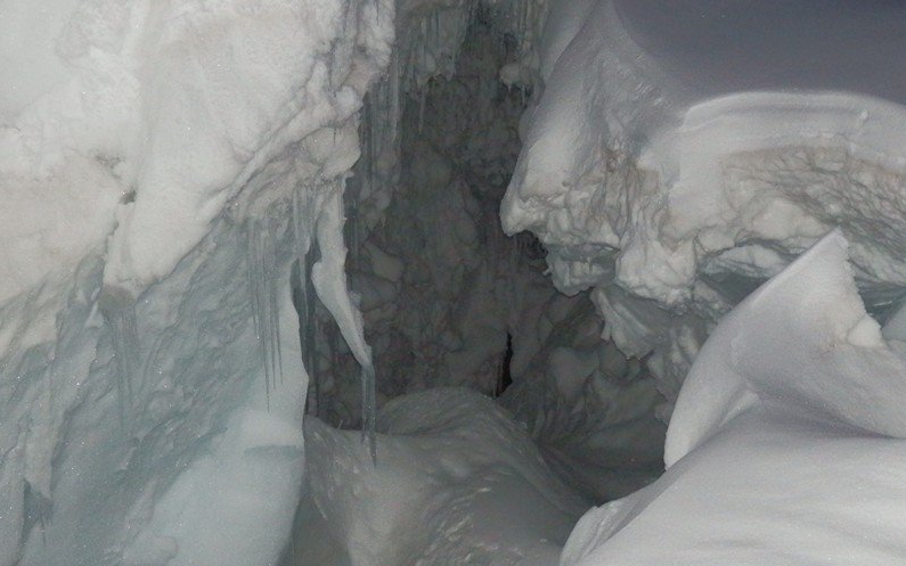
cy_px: 323
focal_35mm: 64
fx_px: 1580
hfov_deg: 32.0
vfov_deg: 20.3
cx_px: 455
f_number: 4.2
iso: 1250
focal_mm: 10.8
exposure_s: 1/100
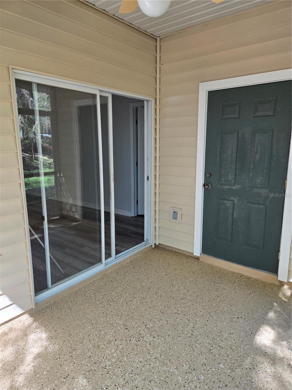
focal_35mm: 23
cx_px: 146
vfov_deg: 73.9
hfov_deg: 58.9
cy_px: 195
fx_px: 259
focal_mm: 5.4
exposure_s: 1/180
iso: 100
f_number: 1.8
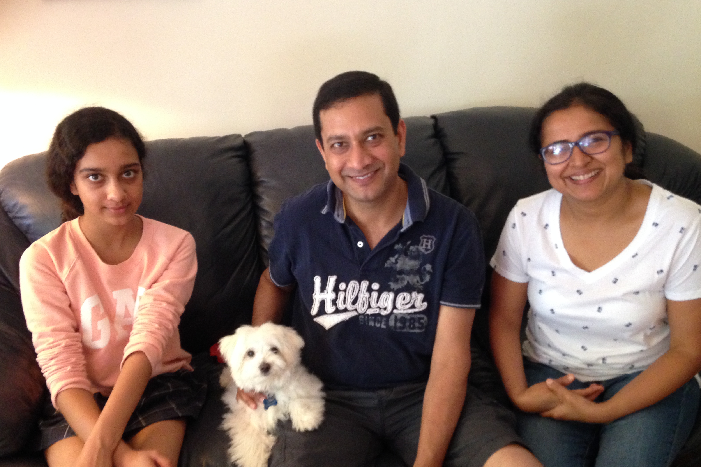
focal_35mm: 35
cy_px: 261
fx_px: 681
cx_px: 348
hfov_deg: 54.4
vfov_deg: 37.8
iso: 320
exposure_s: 1/17
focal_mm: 4.12
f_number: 2.4
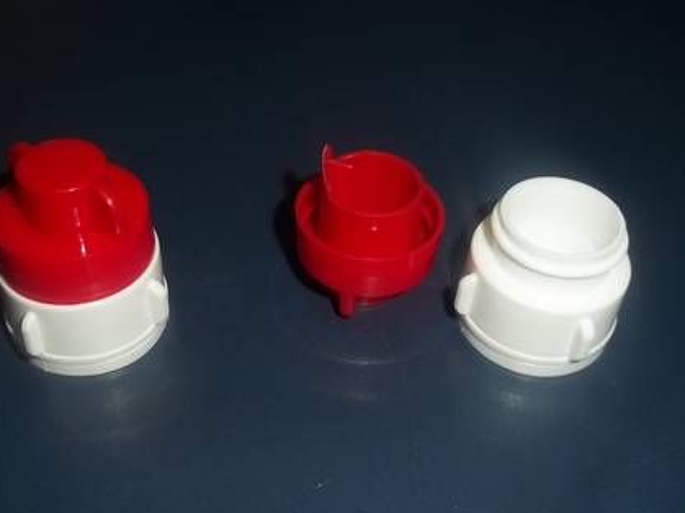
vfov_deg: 33.6
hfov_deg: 43.8
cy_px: 279
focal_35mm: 43
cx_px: 306
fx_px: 851
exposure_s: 1/30
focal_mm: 6.5
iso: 64
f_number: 3.1
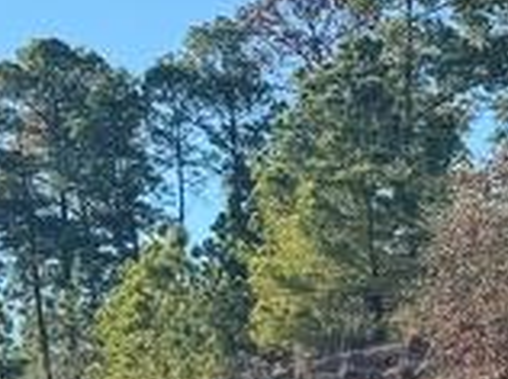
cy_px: 687
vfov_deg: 9.1
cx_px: 1087
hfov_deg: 11.2
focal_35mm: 156
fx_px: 2286
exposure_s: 1/1493
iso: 100
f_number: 1.78
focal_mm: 6.76
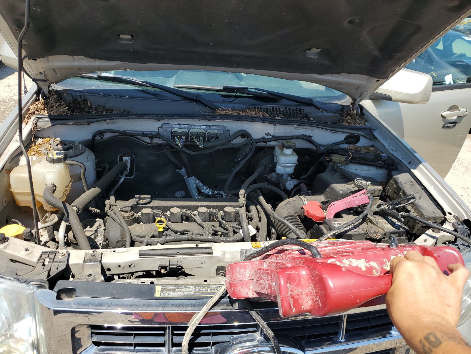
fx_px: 354
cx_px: 236
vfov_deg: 53.1
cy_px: 177
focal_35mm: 26
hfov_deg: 67.3
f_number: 1.5
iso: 50
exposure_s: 1/2000
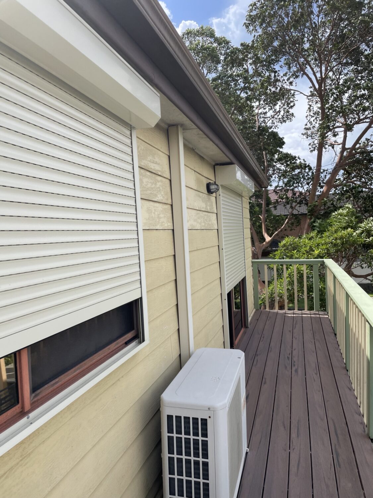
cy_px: 249
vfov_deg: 67.3
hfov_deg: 53.1
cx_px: 186
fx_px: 374
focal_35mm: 26
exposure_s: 1/2747
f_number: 1.6
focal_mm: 4.2
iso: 32
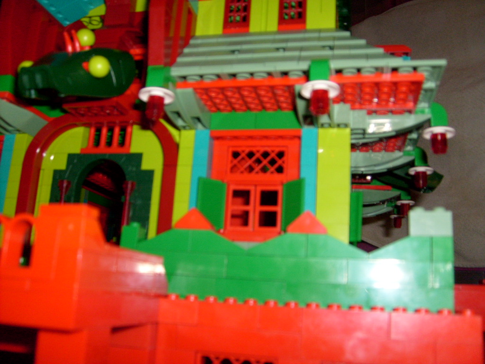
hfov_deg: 52.6
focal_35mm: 35
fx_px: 490
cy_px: 182
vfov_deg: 40.7
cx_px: 242
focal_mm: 5.8
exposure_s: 1/45
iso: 100
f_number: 2.8
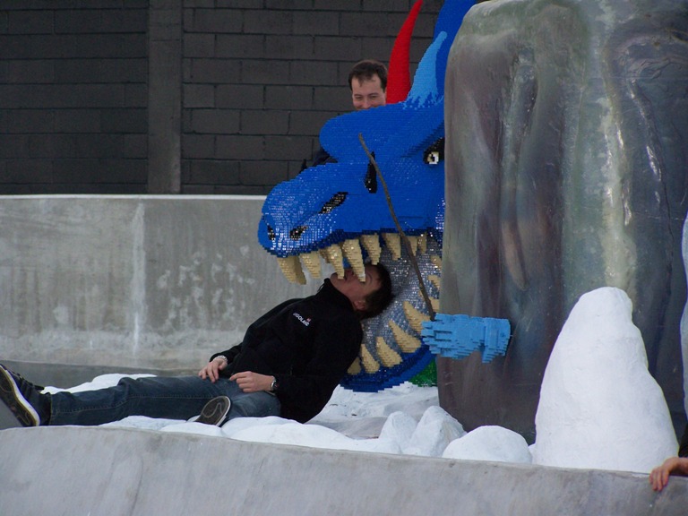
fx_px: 4154
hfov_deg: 9.5
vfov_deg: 7.1
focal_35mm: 209
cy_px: 258
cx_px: 344
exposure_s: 1/160
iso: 160
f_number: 3.3
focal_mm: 34.6
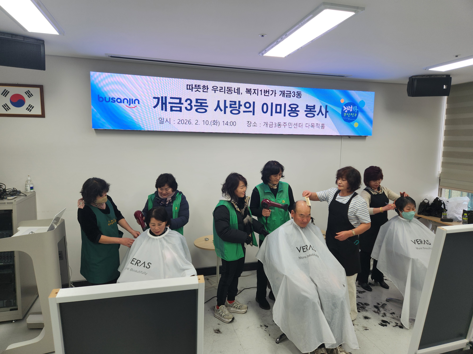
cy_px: 177
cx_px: 236
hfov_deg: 73.9
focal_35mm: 23
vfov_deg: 58.9
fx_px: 314
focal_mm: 5.4
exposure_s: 1/120
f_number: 1.8
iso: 50
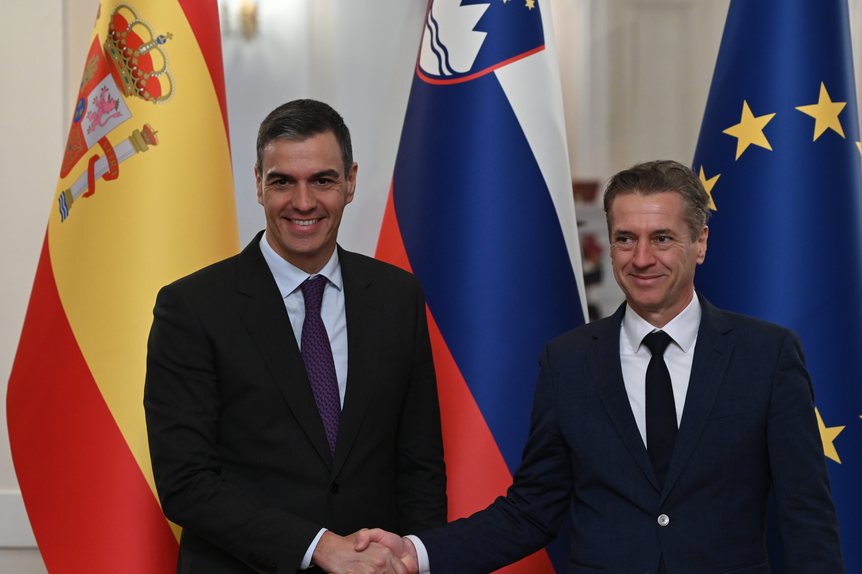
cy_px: 336
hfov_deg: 14.9
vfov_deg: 9.9
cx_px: 448
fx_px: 3302
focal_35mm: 138
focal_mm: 116
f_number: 3.5
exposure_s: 1/125
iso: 2500
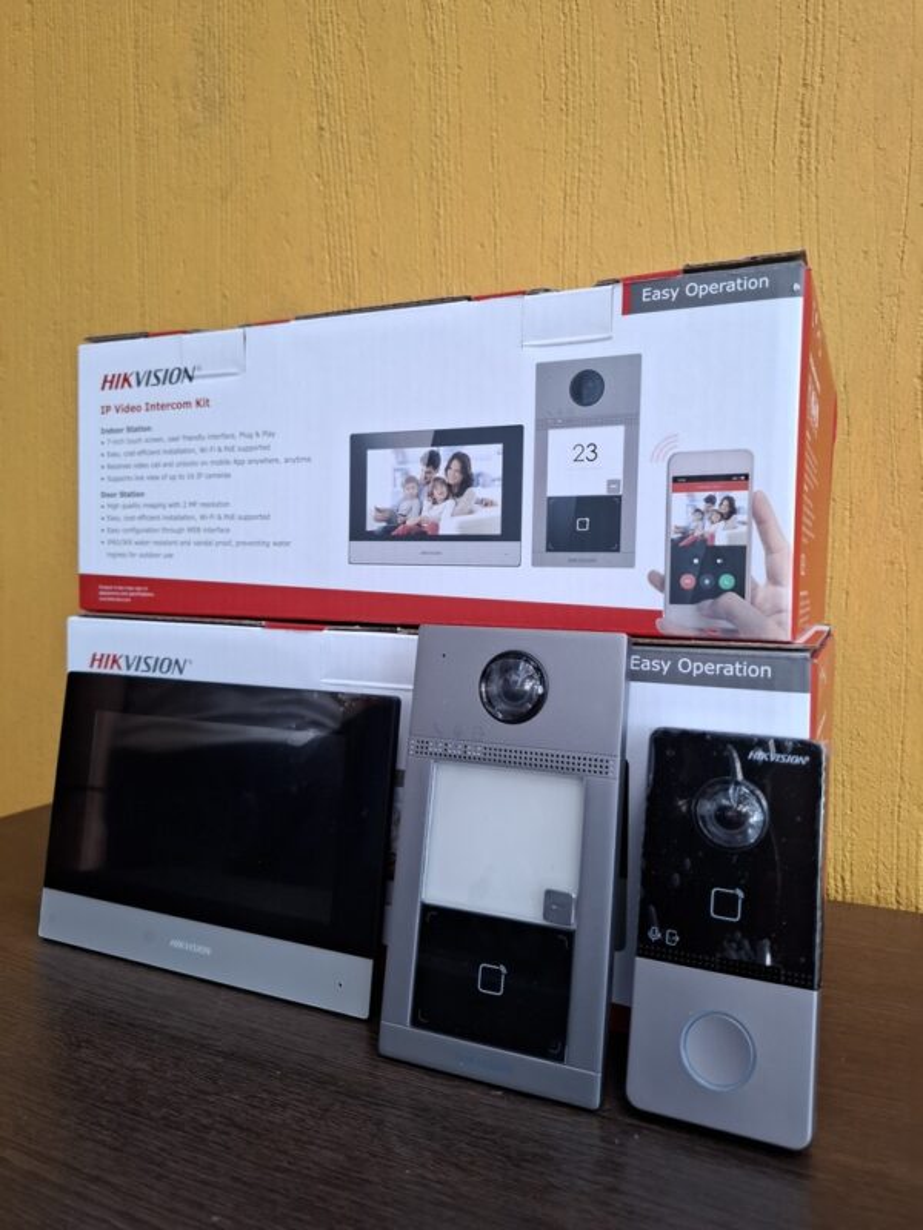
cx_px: 462
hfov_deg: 58.9
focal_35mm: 23
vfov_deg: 73.9
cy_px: 615
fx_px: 818
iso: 50
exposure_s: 1/124
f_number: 1.8
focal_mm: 5.54
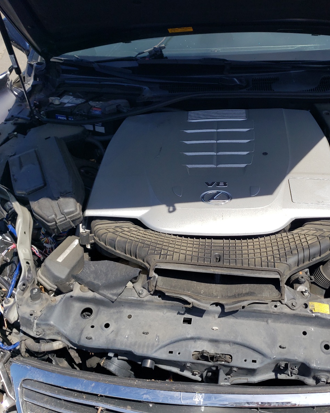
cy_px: 206
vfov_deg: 52.8
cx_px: 206
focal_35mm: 34
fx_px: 415
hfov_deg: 43.0
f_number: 1.5
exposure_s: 1/2500
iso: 50
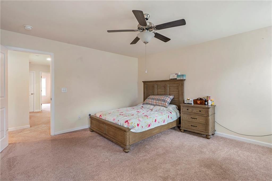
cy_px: 90
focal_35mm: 16
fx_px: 121
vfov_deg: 73.7
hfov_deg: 96.8
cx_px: 136
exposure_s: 1/4
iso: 400
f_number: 8
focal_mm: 16
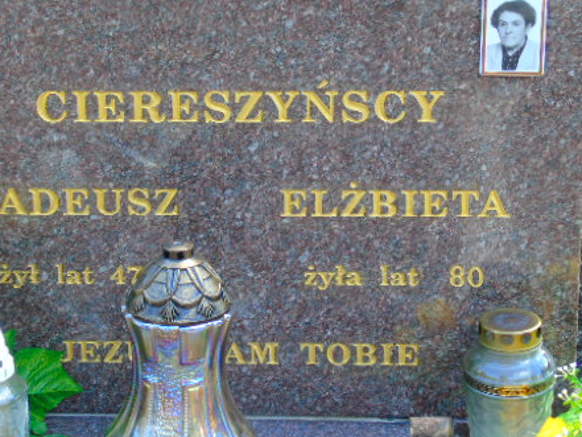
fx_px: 1732
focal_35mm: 103
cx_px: 224
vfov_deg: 14.4
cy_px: 224
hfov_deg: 19.0
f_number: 4.7
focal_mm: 13
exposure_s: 1/40
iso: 80
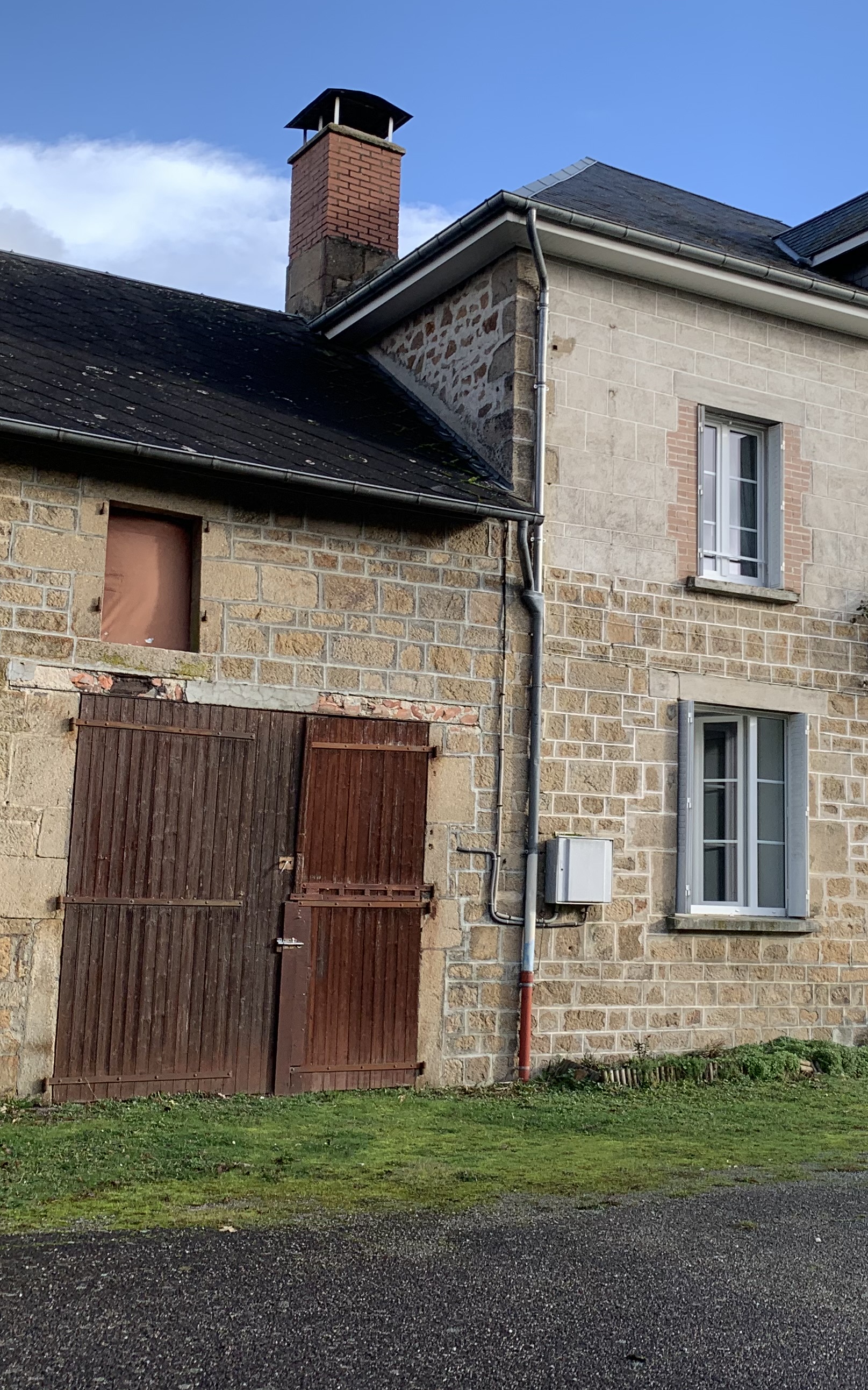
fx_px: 1628
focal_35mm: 43
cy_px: 655
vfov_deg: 46.2
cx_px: 611
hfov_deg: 29.6
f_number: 1.8
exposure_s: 1/771
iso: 25
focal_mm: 4.25
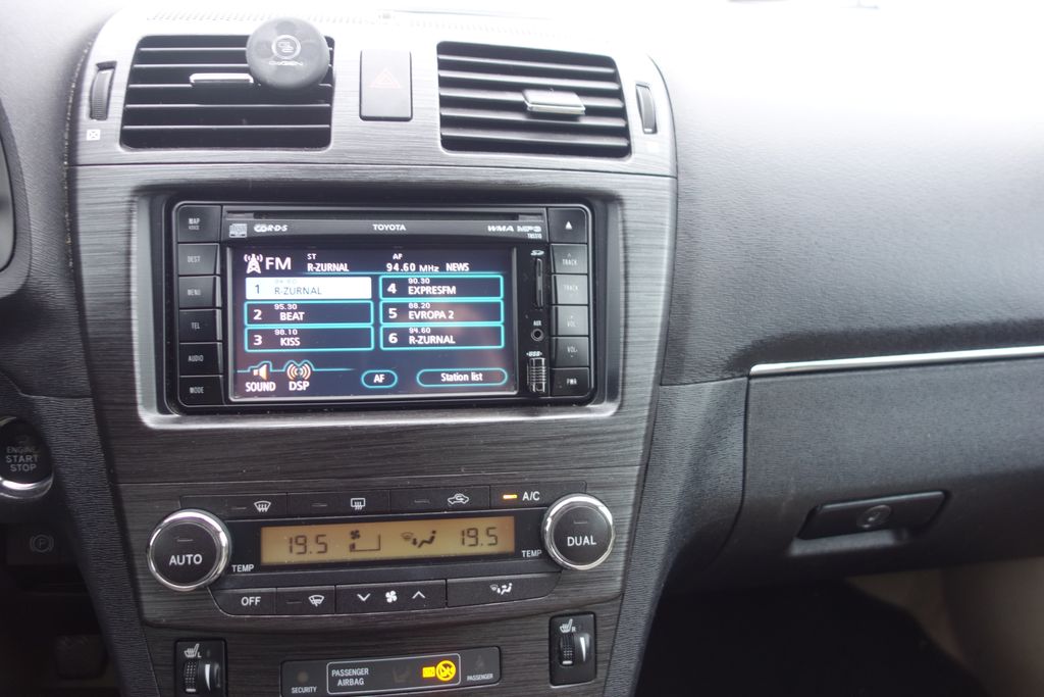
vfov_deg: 46.4
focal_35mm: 28
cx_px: 522
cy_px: 348
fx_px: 812
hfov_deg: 65.5
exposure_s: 1/30
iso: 125
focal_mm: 10.4
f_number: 1.8
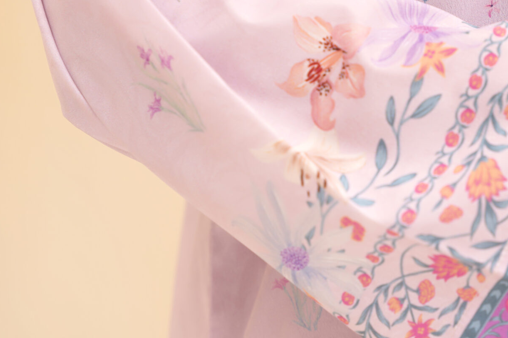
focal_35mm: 148
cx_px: 474
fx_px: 2088
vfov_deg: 9.3
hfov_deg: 13.7
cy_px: 143
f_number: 4.5
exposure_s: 1/125
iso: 50
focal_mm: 70
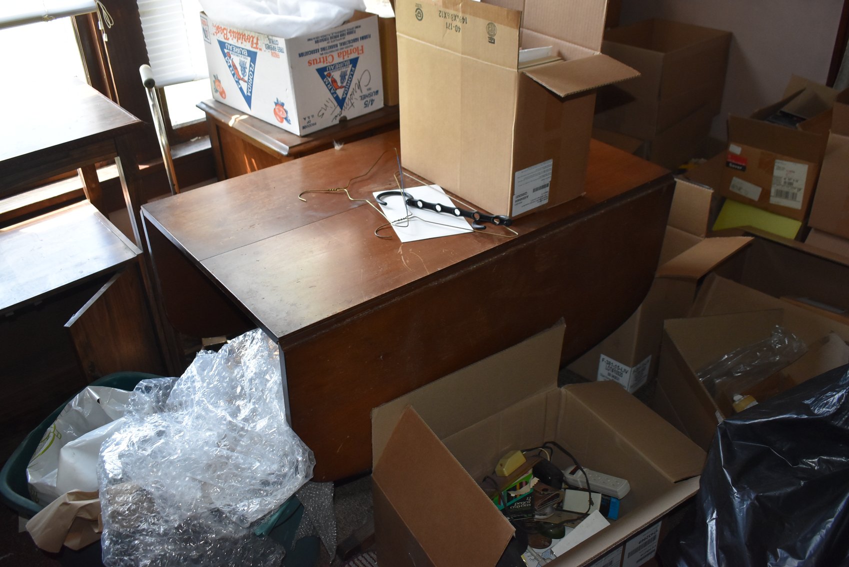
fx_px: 743
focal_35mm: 32
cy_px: 284
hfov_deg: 59.5
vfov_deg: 41.8
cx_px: 424
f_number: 3.8
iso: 1250
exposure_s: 1/125
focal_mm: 21
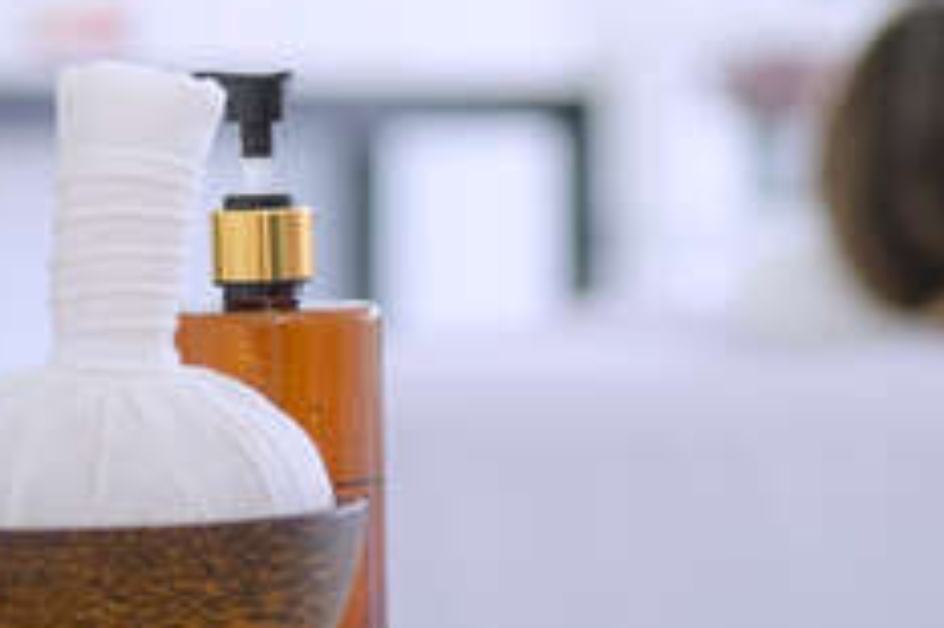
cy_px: -95
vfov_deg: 9.5
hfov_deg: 14.3
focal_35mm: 143
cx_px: 571
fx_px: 3747
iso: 100
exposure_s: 1/400
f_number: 1.8
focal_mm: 45
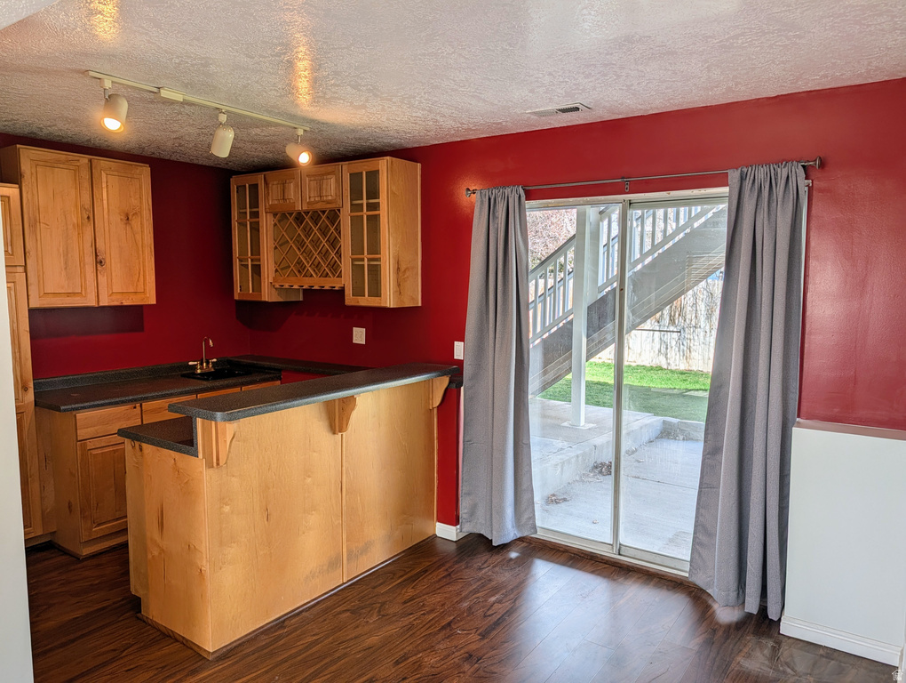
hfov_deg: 71.5
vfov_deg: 56.9
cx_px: 453
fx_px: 629
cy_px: 342
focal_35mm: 24
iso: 18
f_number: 1.68
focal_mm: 6.9
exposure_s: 1/657
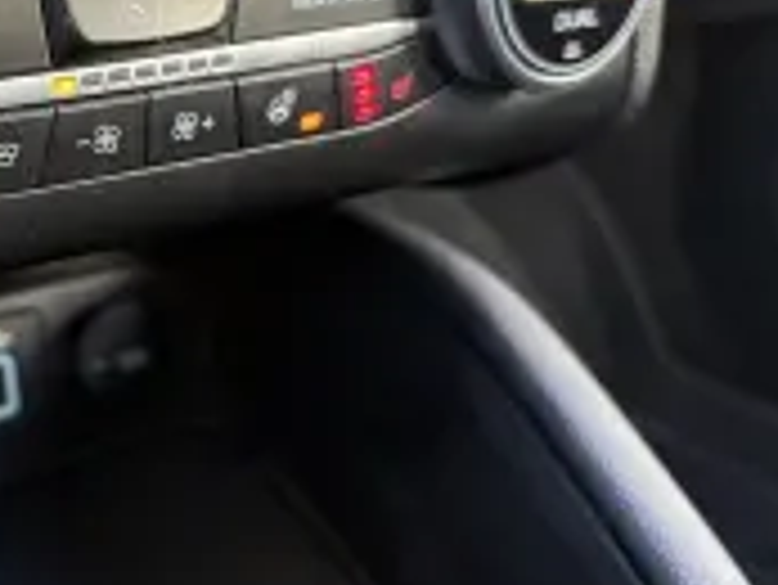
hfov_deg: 33.4
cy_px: 216
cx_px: 58
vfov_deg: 27.0
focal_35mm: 54
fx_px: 1215
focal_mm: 5.96
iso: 200
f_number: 1.6
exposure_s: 1/60
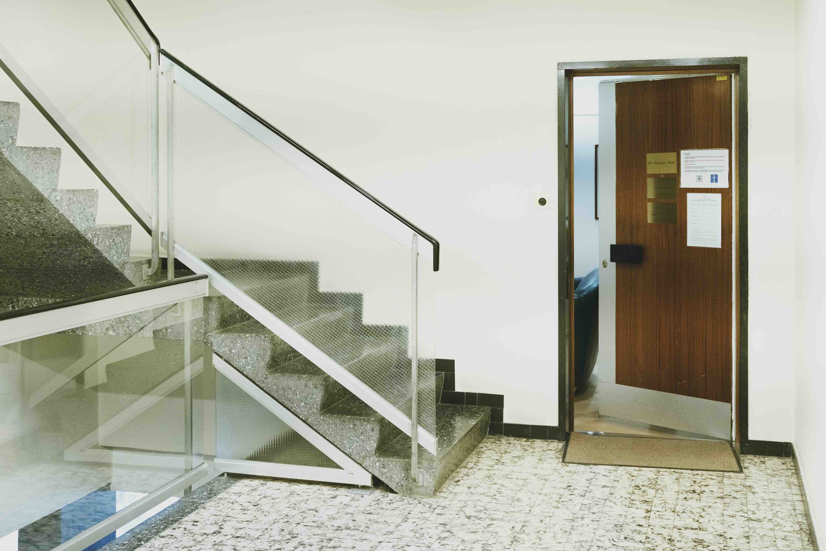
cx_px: 413
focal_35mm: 43
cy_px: 276
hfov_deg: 45.4
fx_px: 987
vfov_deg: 31.2
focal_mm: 29
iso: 800
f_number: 2.8
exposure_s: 1/160
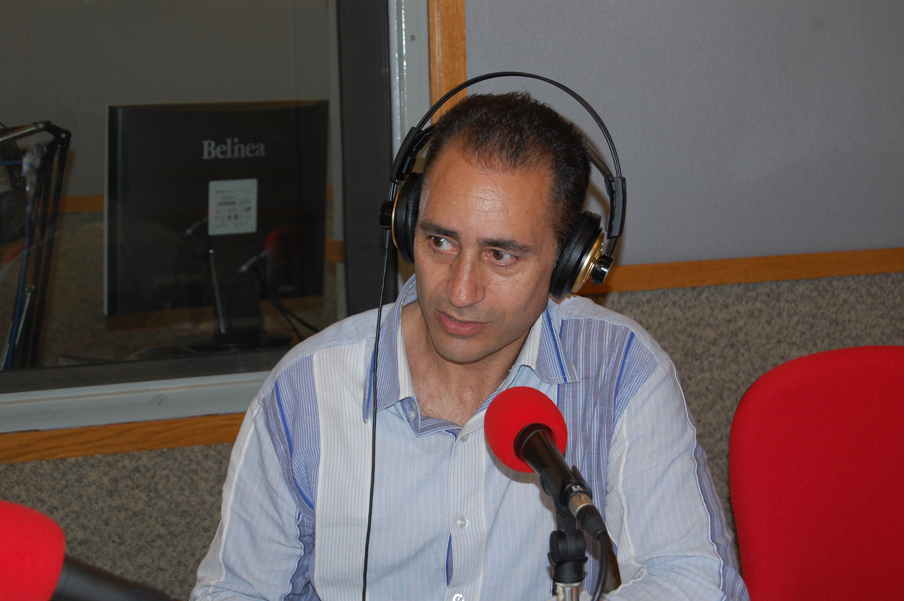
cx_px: 452
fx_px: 2070
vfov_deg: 16.5
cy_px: 300
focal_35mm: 82
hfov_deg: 24.6
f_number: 5.6
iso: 400
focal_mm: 55
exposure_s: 1/60
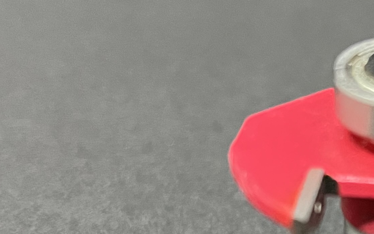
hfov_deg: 19.9
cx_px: 413
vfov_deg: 12.8
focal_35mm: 100
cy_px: 263
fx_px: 1020
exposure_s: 1/55
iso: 500
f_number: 1.6
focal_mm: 5.1
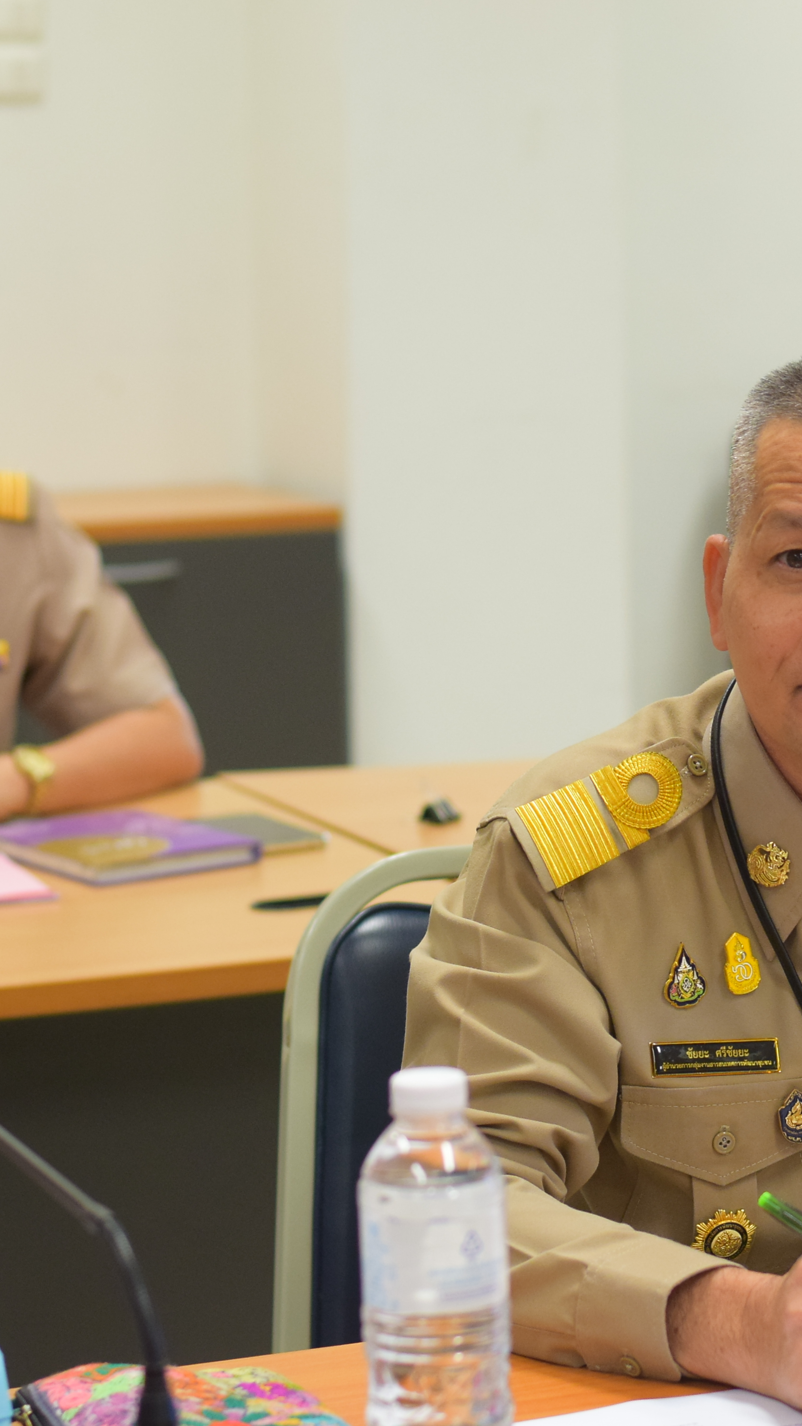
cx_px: 851
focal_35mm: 118
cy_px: 714
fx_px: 4461
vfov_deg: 18.2
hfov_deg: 10.2
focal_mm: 50
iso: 1000
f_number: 3.2
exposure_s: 1/250
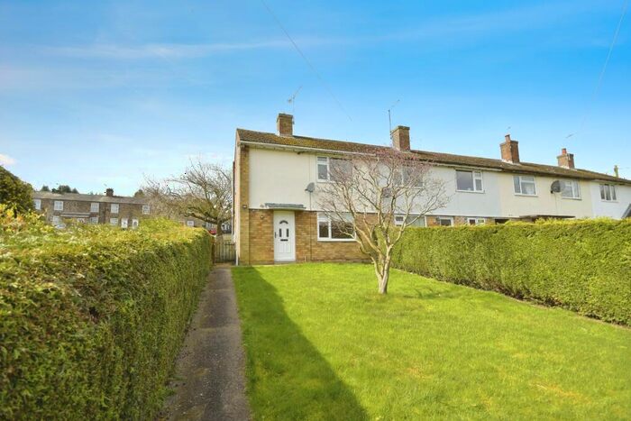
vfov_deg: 77.4
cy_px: 210
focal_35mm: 15
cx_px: 316
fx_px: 263
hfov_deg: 100.4
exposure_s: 1/800
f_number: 8
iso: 400
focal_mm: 10
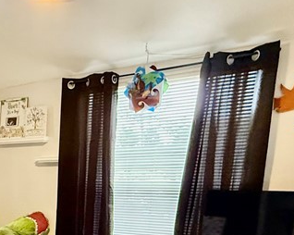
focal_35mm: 44
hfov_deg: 38.6
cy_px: 270
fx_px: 383
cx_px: 19
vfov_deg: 30.0
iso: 640
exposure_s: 1/60
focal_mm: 2.22
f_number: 2.2
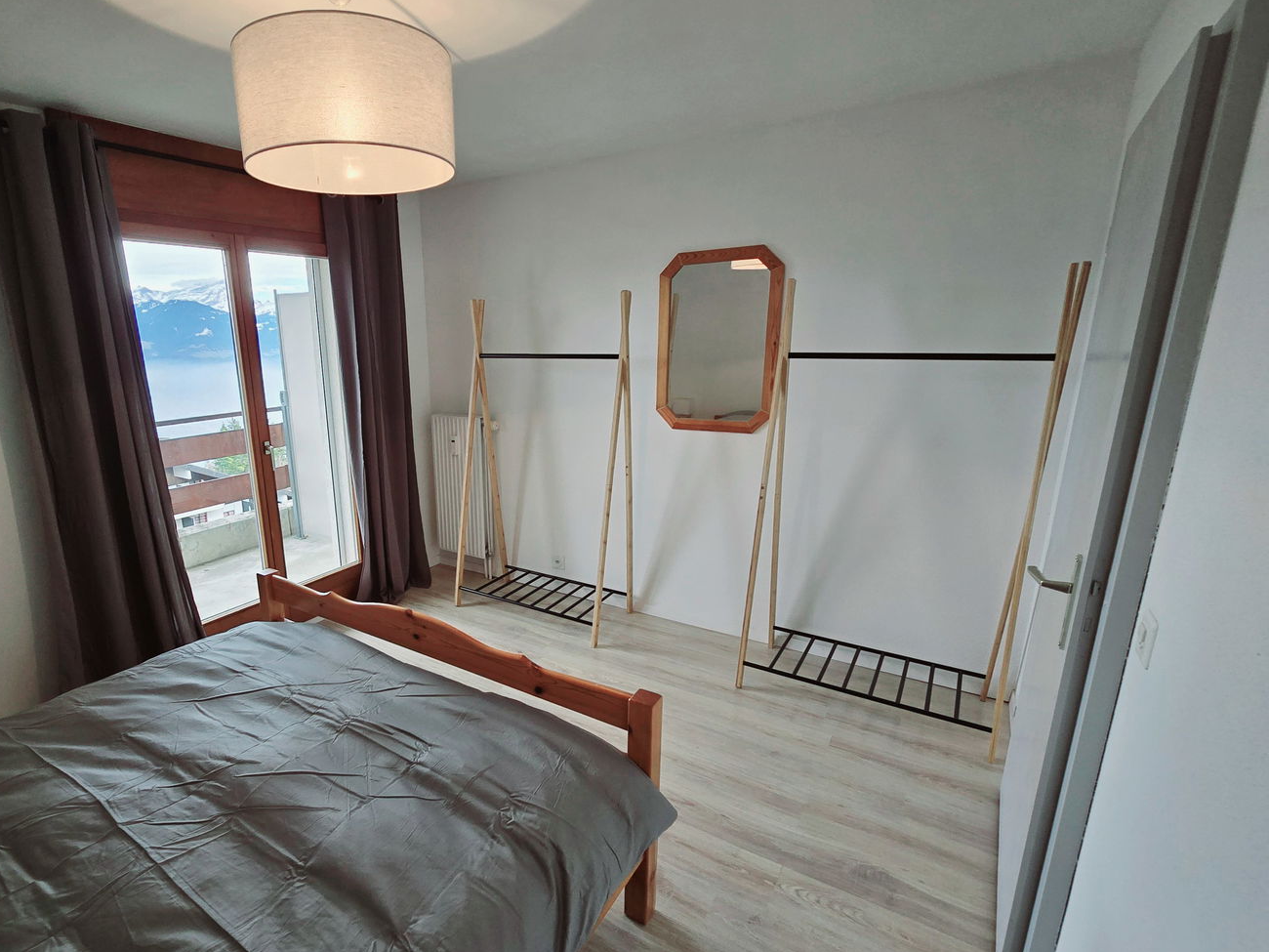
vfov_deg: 78.1
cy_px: 487
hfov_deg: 93.2
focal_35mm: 16
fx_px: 587
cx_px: 504
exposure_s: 1/50
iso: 50
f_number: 2.2
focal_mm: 2.2
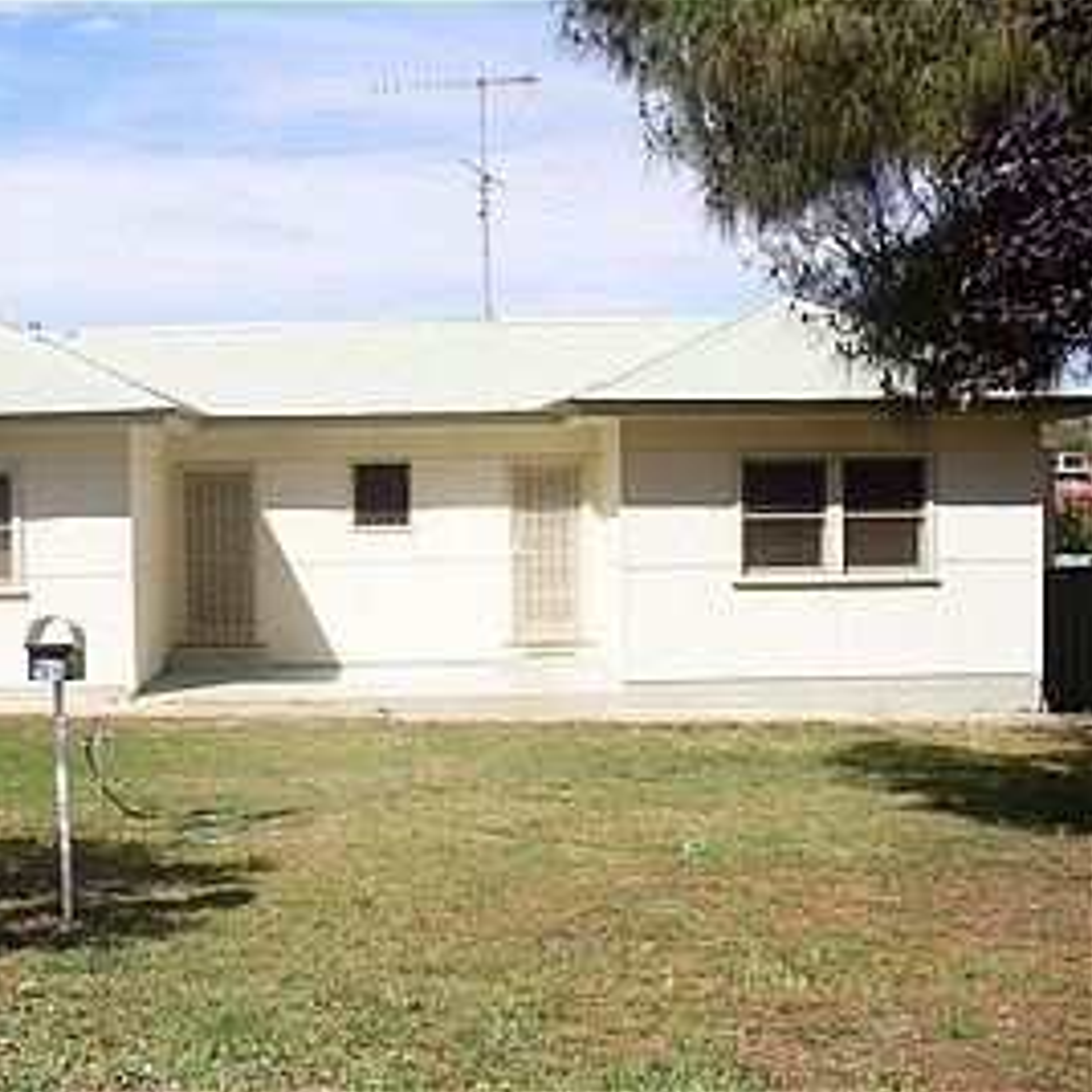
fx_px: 1570
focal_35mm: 44
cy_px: 546
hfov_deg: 37.9
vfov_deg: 38.3
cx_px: 363
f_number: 5.6
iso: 80
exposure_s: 1/320
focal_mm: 6.1
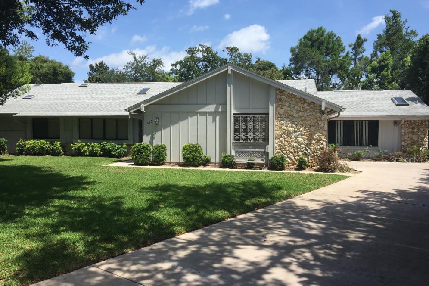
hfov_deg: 60.3
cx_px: 210
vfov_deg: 42.3
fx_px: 369
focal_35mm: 31
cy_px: 159
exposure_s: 1/1721
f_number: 2.2
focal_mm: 4.15
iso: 32
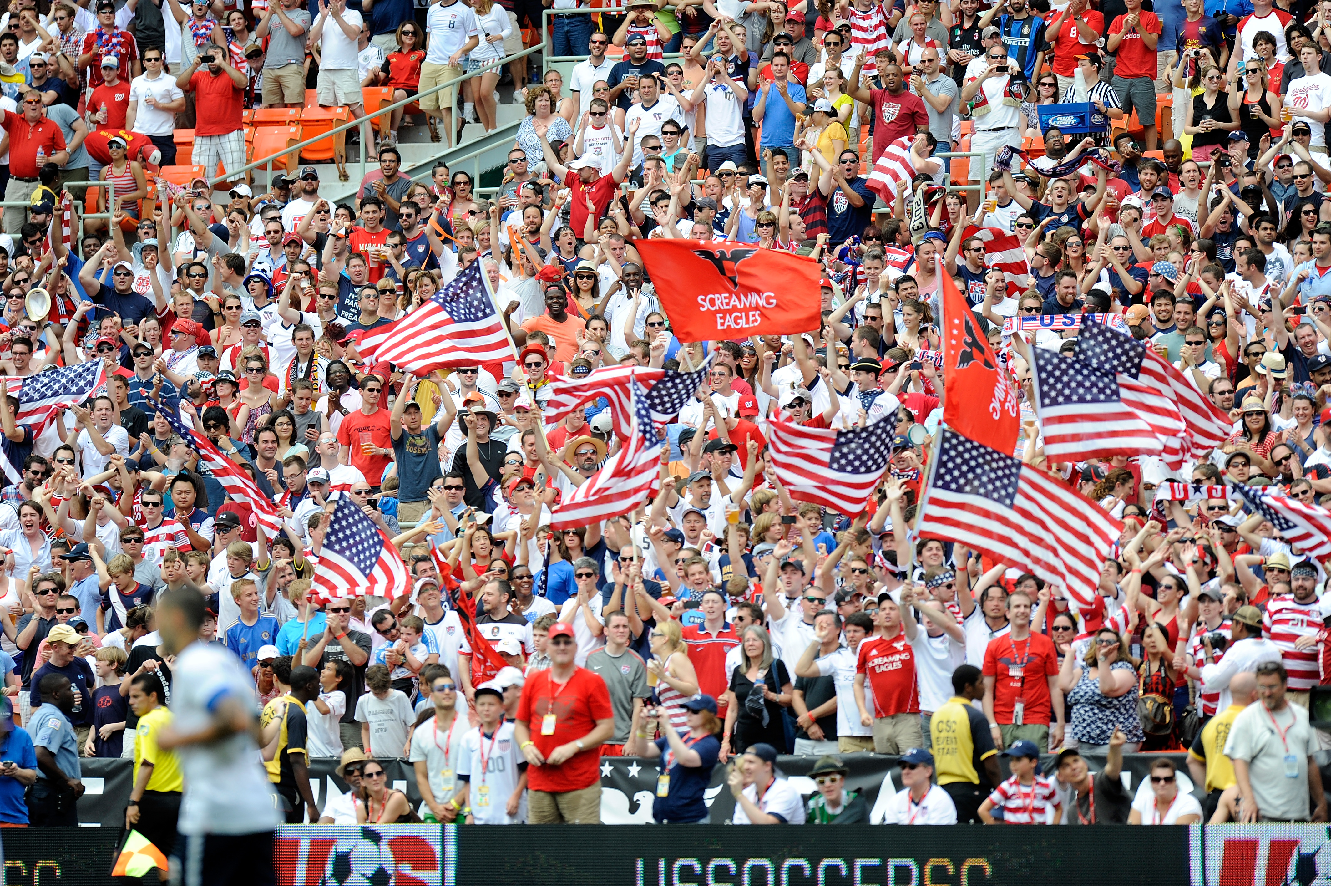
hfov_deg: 5.2
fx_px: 14779
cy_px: 443
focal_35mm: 400
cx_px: 666
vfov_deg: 3.4
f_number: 3.2
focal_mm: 400
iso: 400
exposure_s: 1/2000
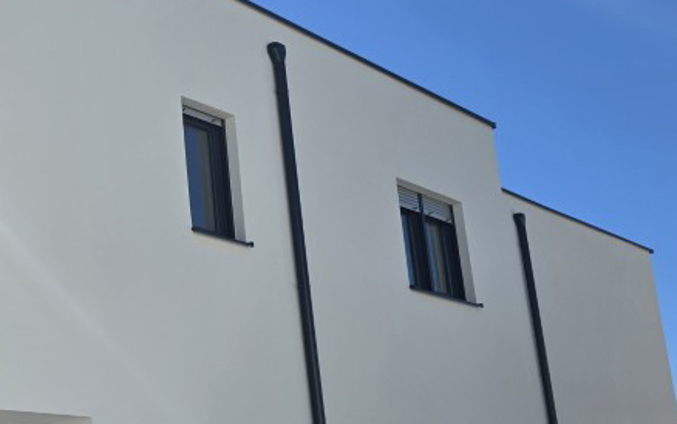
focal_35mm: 57
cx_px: -42
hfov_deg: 32.1
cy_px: 334
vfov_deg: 22.5
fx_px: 1052
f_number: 1.7
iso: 12
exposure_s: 1/1242
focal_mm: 6.3
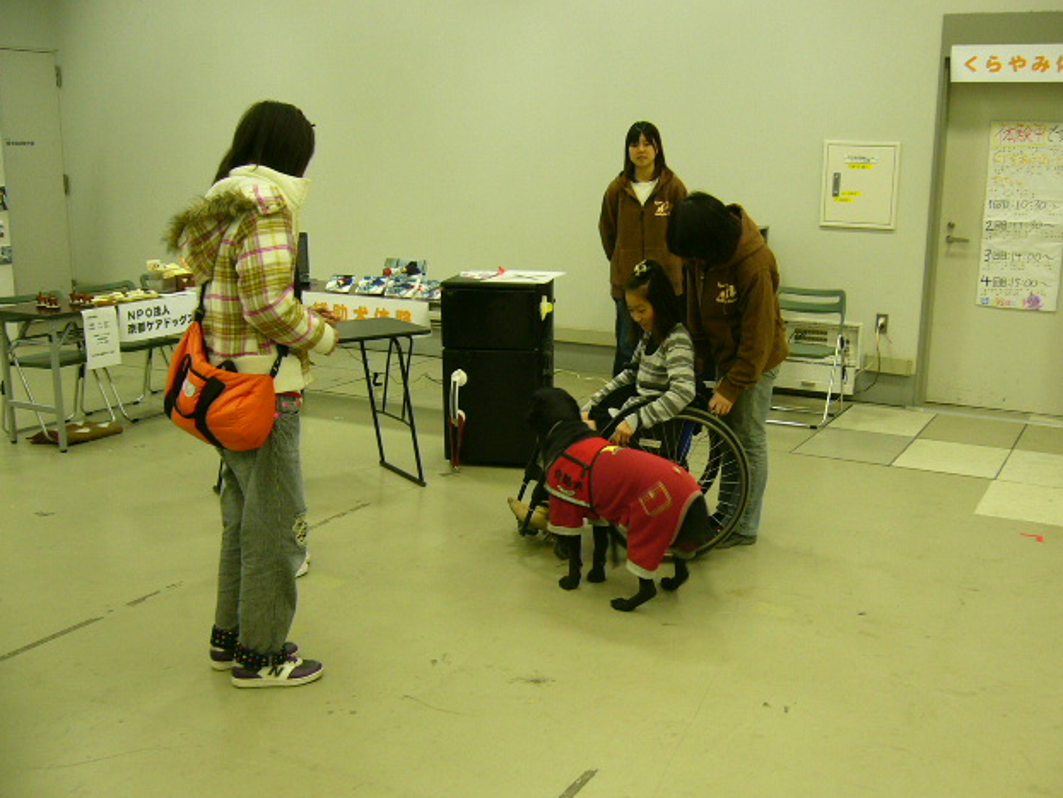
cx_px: 542
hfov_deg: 51.3
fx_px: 1106
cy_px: 403
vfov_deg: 39.7
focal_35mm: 36
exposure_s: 1/15
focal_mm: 5.8
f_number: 2.8
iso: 125
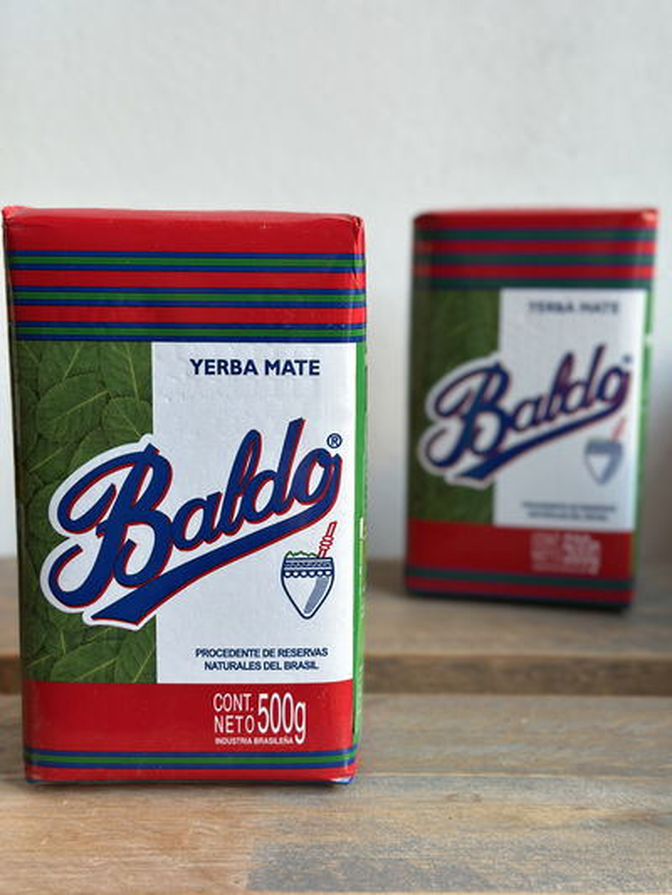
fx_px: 1242
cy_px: 448
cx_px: 336
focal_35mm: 48
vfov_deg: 39.6
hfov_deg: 30.3
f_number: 1.78
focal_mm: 6.86
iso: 125
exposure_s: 1/62
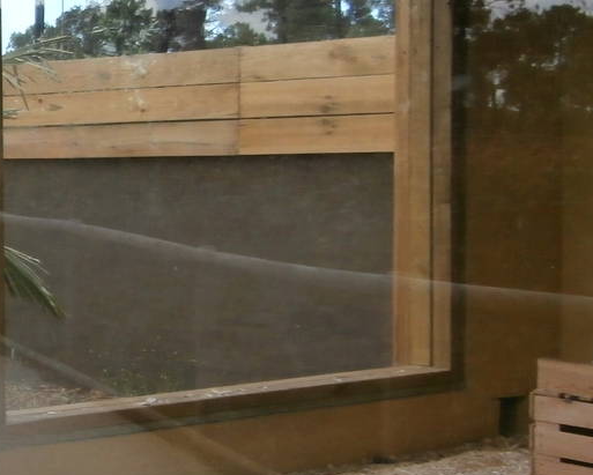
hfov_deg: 22.4
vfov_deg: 21.0
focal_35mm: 73
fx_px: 1282
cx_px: -239
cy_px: 222
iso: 100
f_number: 3
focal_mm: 4.2
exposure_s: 1/500
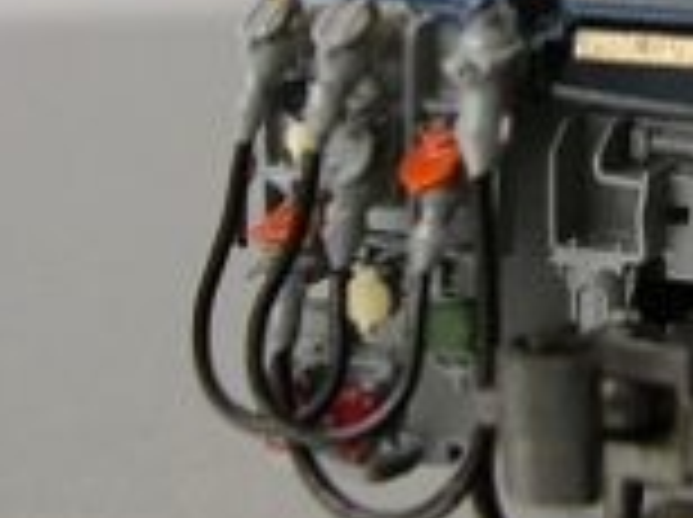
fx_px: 2279
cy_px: -155
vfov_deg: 12.6
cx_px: 864
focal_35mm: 114
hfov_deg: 16.5
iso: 50
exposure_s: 1/120
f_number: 2.8
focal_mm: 5.8
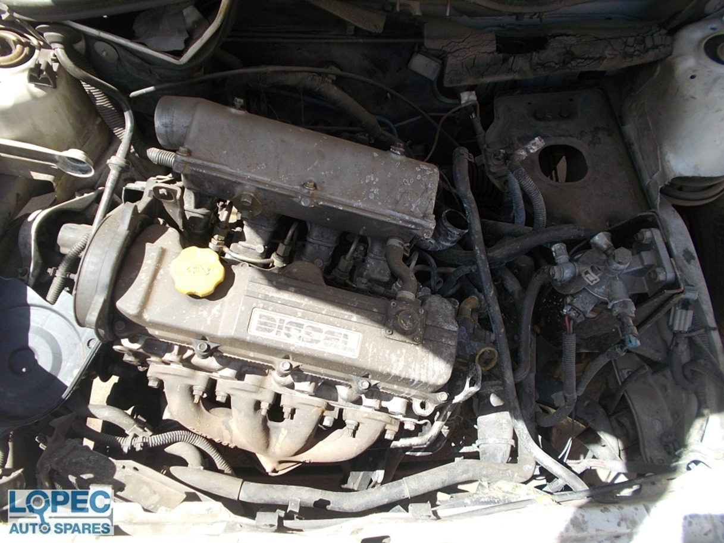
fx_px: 544
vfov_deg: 53.1
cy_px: 272
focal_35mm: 26
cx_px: 362
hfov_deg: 67.3
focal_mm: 4.6
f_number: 3.2
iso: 80
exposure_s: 1/250
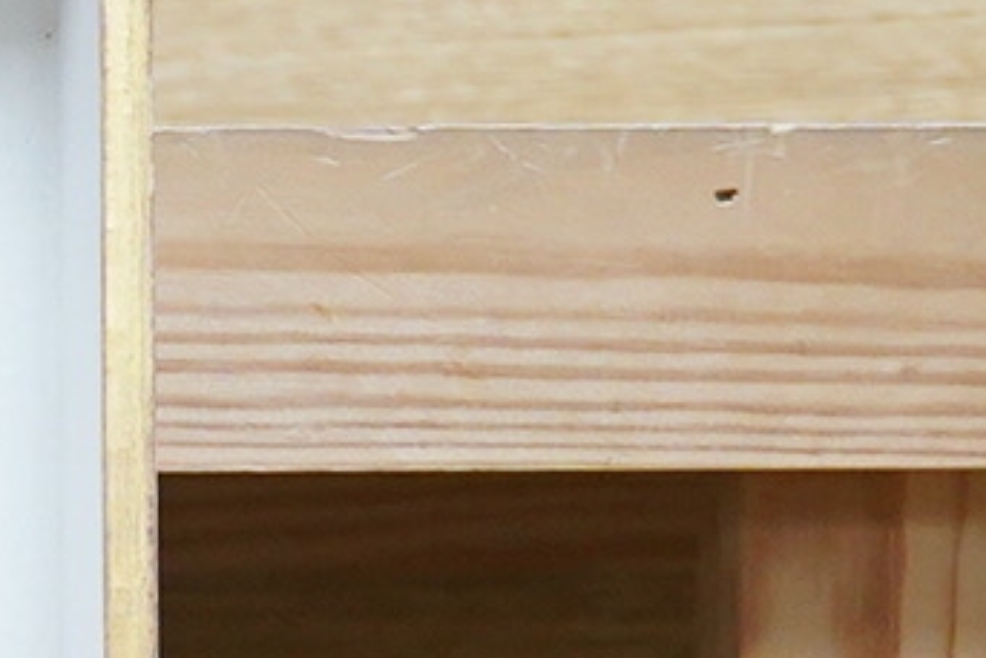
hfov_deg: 7.4
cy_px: 1362
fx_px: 7069
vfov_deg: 5.2
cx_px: -1423
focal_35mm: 258
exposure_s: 1/160
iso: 2500
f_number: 9
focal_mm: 30
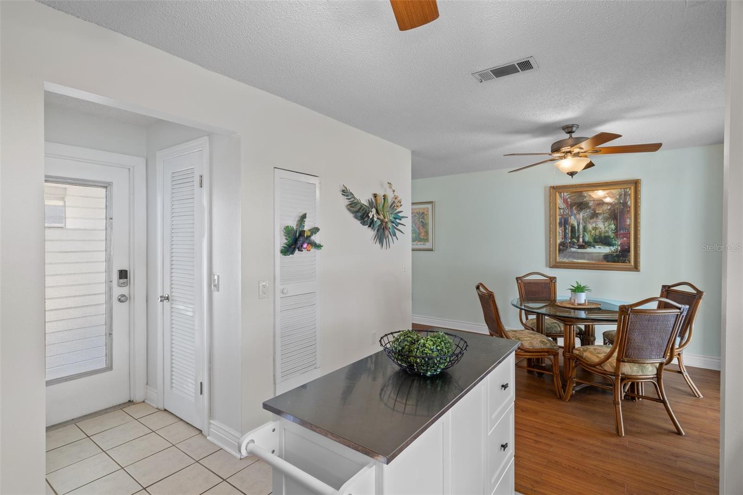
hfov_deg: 93.3
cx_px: 372
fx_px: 351
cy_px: 248
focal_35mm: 17
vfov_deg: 70.4
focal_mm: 17
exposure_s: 1.3
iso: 320
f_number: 9
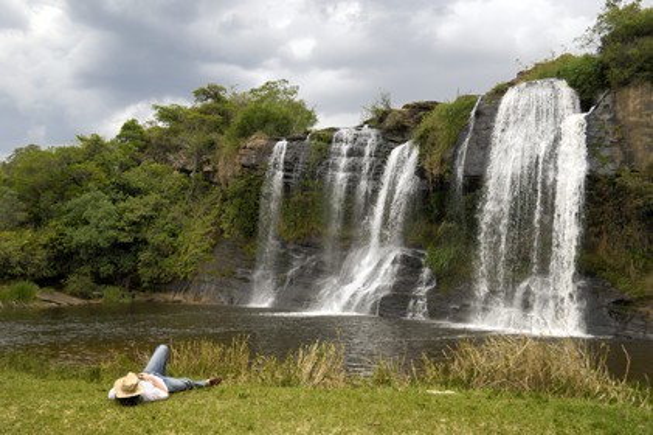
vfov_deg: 39.9
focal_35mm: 33
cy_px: 218
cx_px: 326
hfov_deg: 57.3
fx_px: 598
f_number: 5.3
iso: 100
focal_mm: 22
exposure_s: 1/125
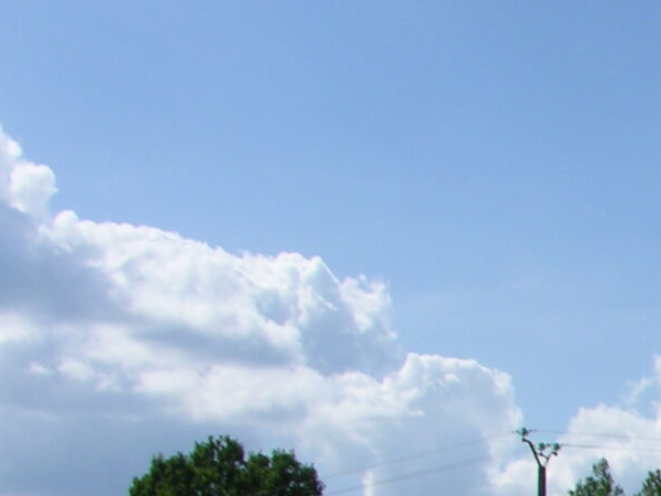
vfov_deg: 9.5
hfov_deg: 12.0
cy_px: 855
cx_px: 1254
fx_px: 2846
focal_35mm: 149
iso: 50
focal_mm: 8.9
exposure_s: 1/250
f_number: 8
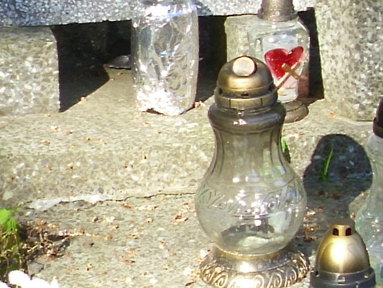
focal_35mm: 185
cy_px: 176
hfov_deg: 10.7
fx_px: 2048
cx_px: 293
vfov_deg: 8.0
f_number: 3
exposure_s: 1/173
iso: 50
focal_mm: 6.2
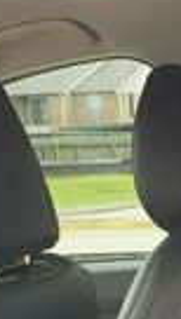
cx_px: 341
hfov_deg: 8.7
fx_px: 1129
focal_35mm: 133
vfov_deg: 15.3
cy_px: 415
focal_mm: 4.3
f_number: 2.4
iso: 50
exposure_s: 1/126
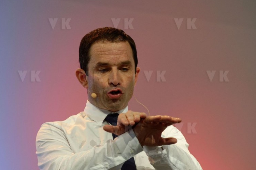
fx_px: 2271
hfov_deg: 6.5
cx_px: 123
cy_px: 87
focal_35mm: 320
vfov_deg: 4.3
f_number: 4.5
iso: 1000
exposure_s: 1/500
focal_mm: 200
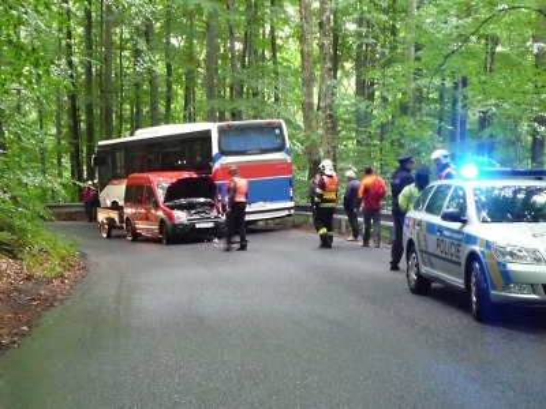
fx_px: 931
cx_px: 273
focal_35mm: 59
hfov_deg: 32.7
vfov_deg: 24.8
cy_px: 204
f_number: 3.6
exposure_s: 1/10
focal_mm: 5.8
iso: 400
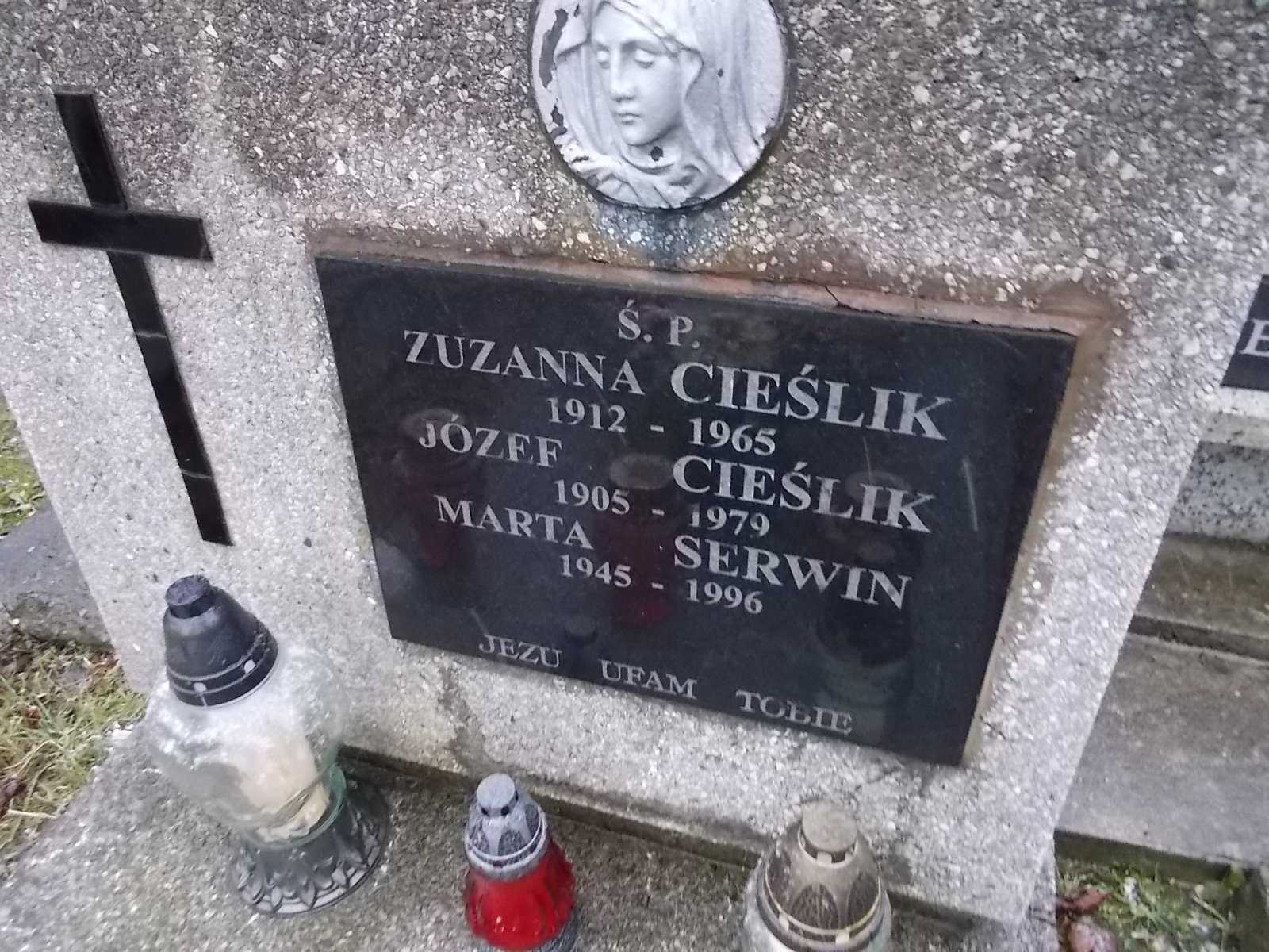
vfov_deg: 53.1
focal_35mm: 26
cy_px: 476
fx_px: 953
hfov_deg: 67.3
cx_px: 634
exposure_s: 1/30
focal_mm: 4.6
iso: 400
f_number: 3.2
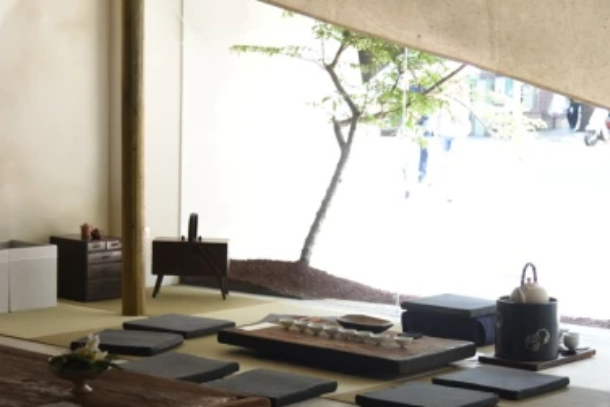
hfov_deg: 23.8
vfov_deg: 16.0
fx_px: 1441
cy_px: 290
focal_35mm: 85
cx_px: 192
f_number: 4
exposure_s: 1/160
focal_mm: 55
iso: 800
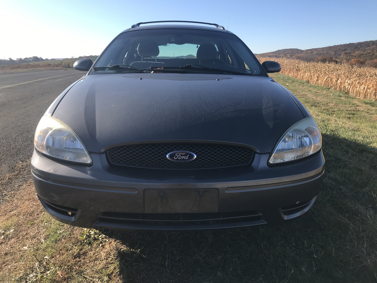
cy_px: 142
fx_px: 305
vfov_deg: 49.7
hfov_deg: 63.4
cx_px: 188
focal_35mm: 28
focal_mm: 3.99
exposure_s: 1/1350
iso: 20
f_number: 1.8
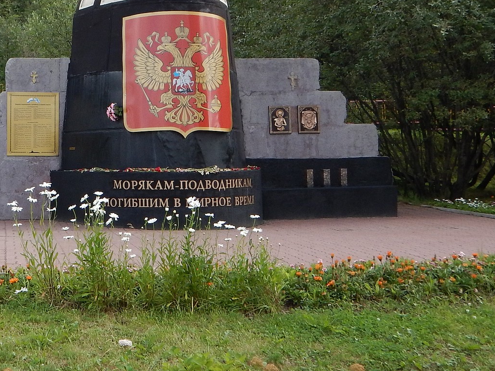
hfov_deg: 30.8
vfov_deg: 24.4
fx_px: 858
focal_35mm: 60
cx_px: 52
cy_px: 149
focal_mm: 4.3
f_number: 2.8
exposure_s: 1/800
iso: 125
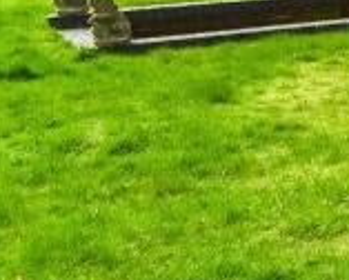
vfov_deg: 12.5
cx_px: 951
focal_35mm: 113
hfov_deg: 11.9
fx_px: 1169
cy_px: -227
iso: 320
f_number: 9
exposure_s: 1/1000
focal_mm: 18.5
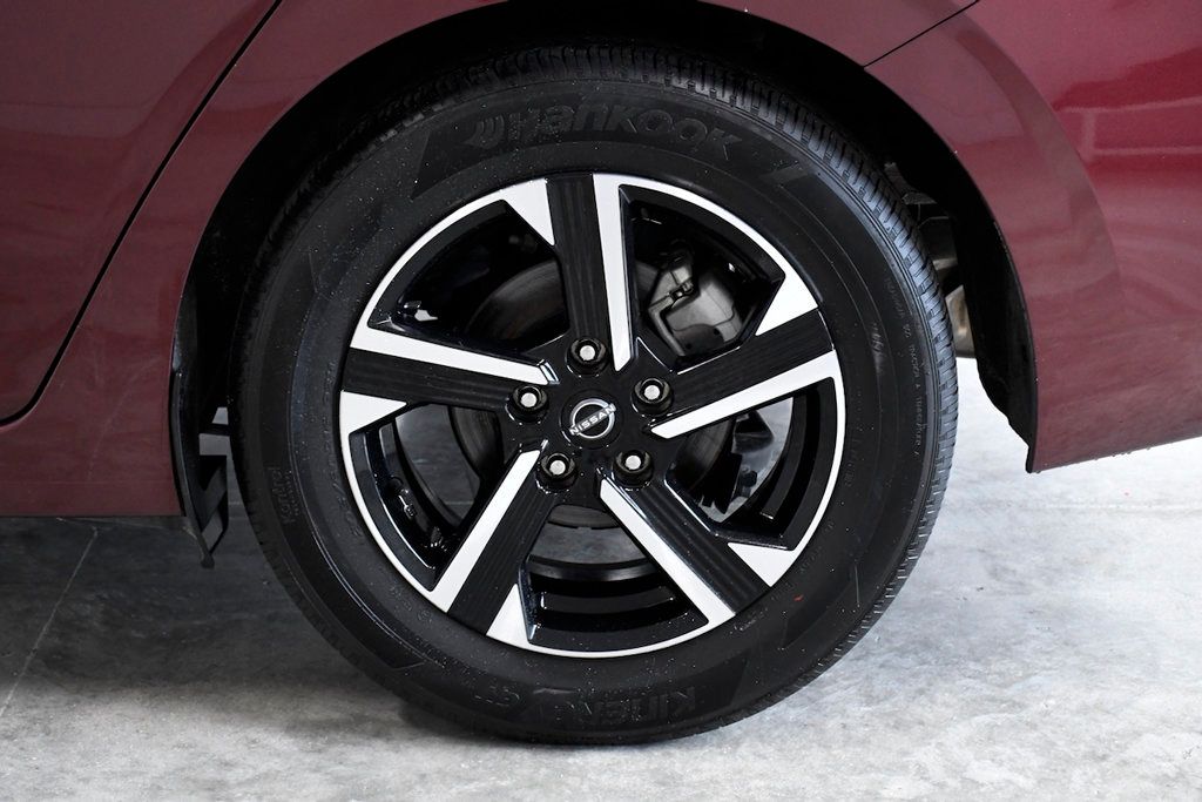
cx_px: 601
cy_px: 401
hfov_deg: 27.0
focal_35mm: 75
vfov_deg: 18.2
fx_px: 2504
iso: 2500
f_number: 8
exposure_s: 1/250
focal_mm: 50
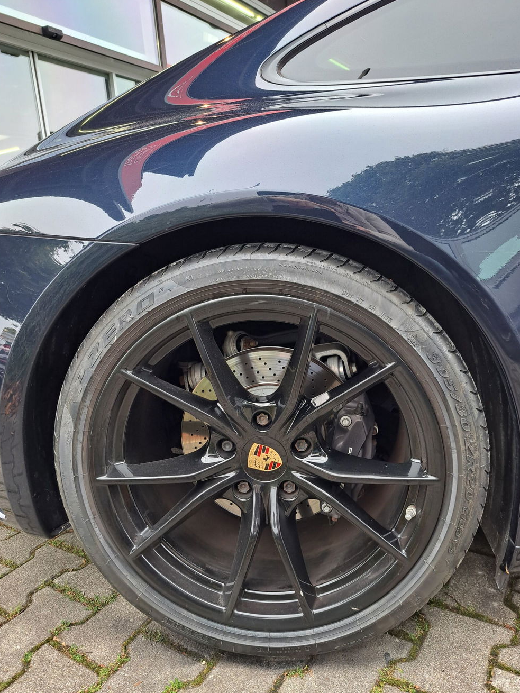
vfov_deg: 69.4
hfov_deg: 54.9
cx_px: 263
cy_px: 360
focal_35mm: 25
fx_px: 501
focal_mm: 5.23
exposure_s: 1/50
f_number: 1.8
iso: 50
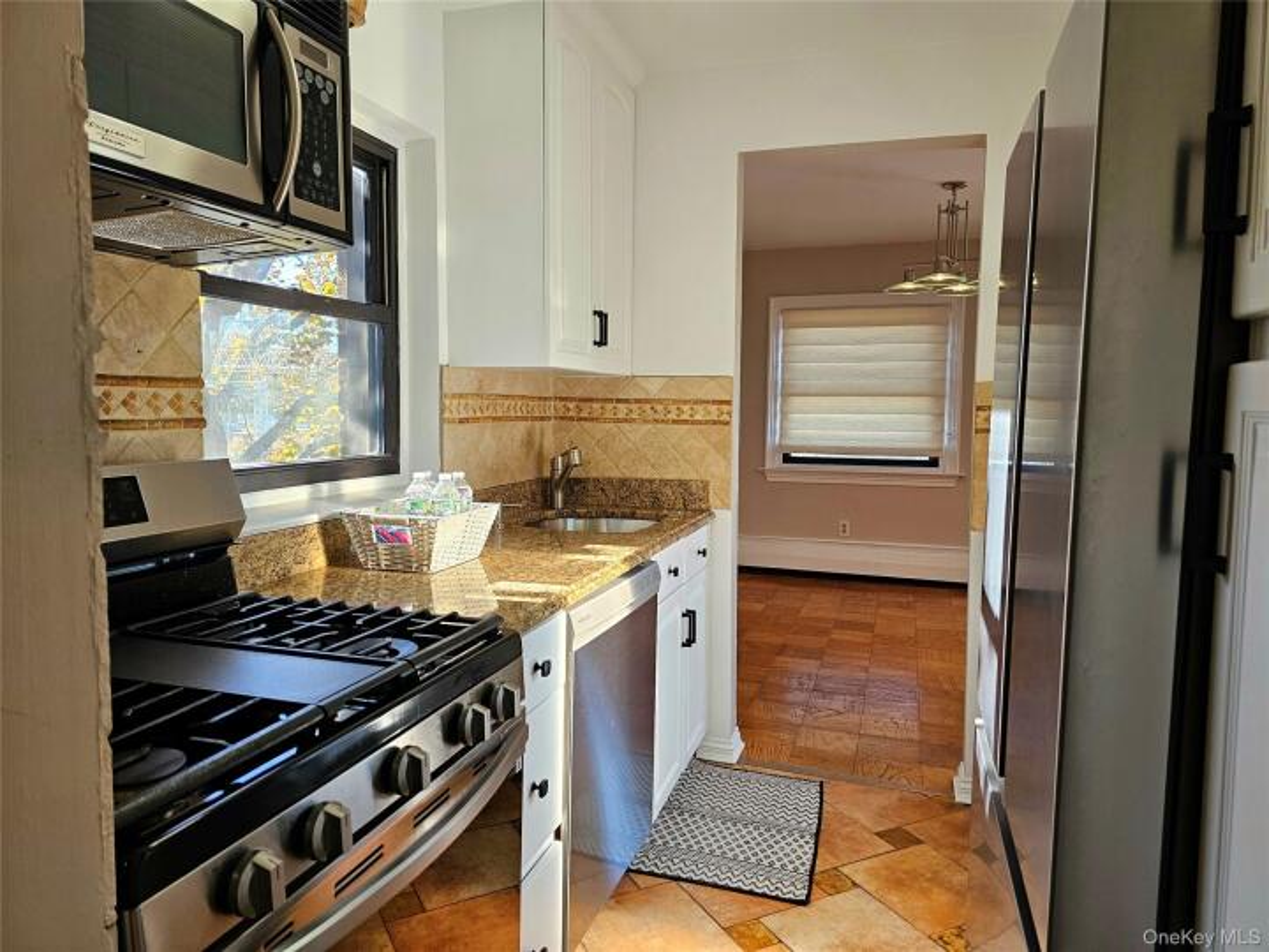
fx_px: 843
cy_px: 476
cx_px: 634
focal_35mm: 23
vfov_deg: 58.9
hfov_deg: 73.9
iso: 100
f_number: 1.7
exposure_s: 1/120
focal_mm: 6.3
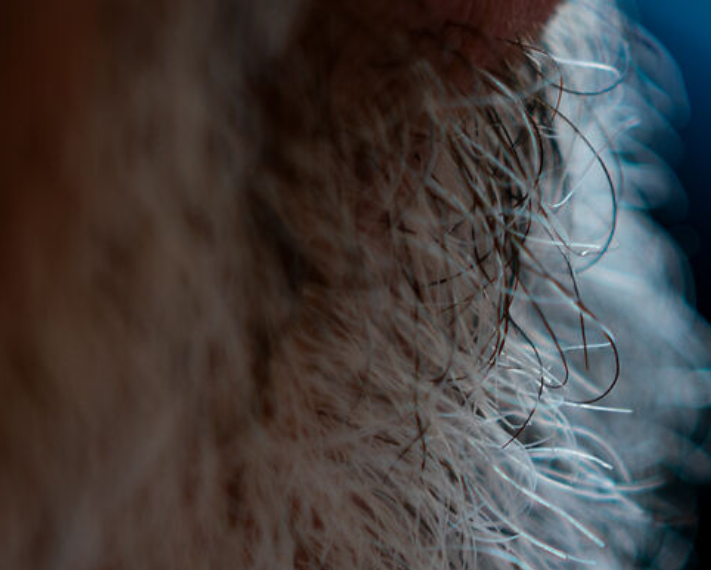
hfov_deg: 7.8
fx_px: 5165
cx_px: 903
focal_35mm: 245
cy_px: 0
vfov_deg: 6.3
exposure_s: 1/100
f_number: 1.8
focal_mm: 35
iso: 100
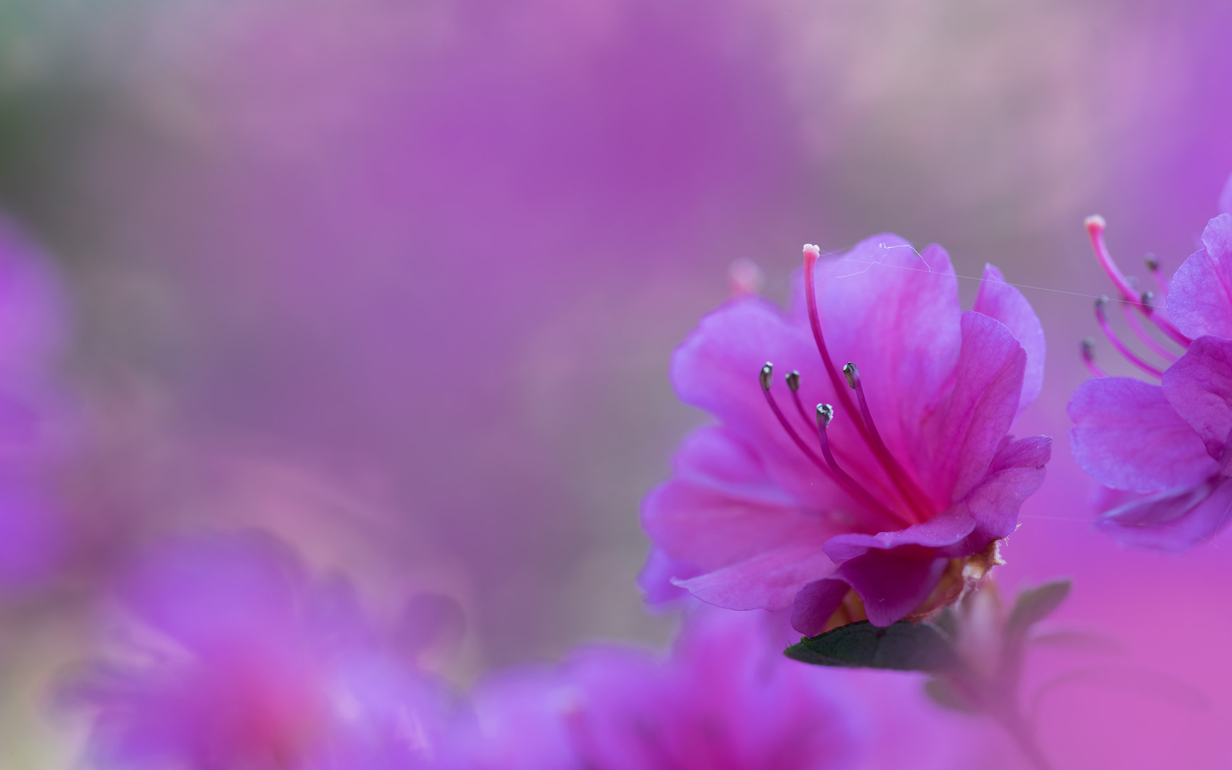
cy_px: 425
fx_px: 6413
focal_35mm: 191
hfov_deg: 11.0
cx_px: 633
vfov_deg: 6.9
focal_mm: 180
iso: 100
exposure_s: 1/10
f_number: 8
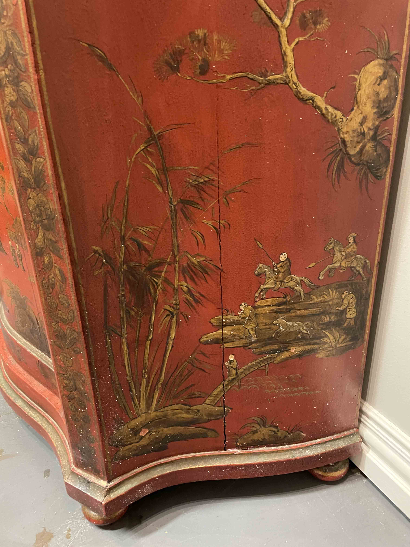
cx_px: 205
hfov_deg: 53.1
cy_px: 274
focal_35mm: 26
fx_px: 411
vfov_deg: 67.3
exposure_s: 1/30
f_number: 1.6
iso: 640
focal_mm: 4.2
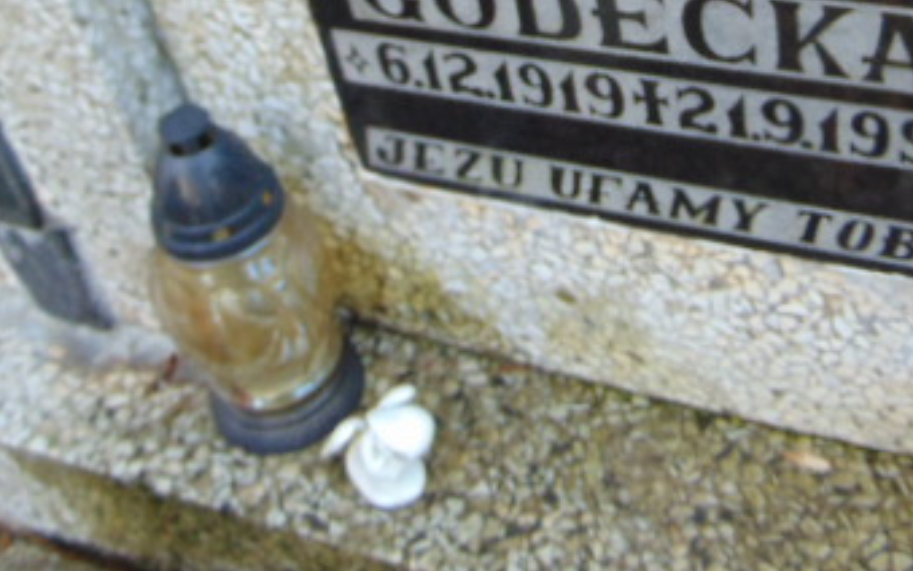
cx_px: 587
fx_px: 1244
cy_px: 22
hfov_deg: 39.9
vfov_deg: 24.8
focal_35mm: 50
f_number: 3
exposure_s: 1/125
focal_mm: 4.5
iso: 100
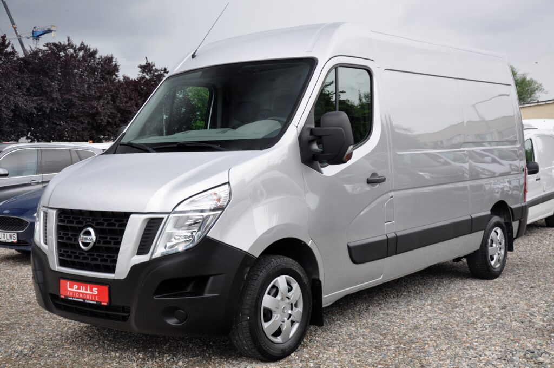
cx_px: 277
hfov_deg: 43.7
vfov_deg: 29.8
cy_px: 184
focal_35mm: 45
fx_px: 692
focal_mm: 30
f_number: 7.1
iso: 500
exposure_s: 1/200
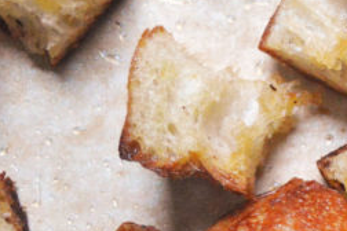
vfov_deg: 6.3
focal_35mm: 219
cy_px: 76
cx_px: 660
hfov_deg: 8.9
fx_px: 2111
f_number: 5.6
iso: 3200
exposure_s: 1/125
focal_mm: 36
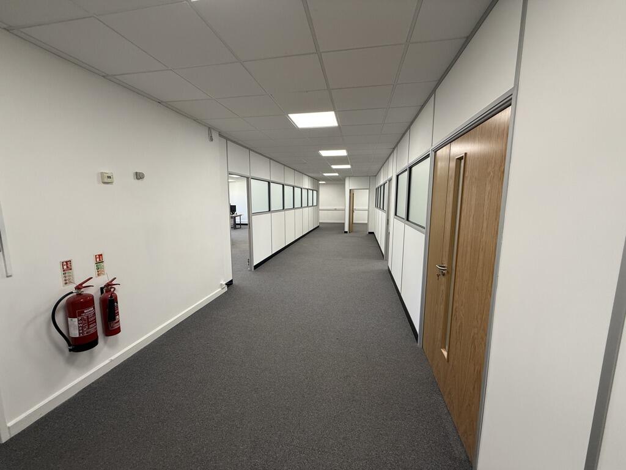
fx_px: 253
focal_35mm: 14
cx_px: 313
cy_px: 235
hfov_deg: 102.1
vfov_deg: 85.7
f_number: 2.2
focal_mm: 2.22
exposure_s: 1/100
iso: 125
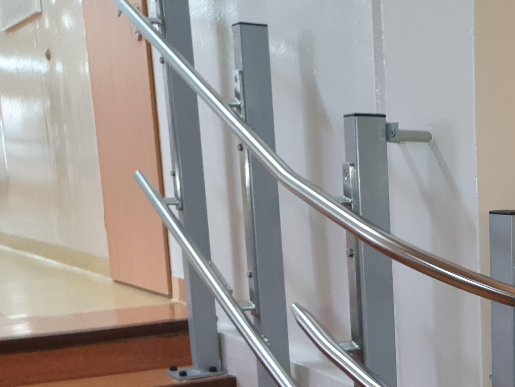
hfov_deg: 29.6
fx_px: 878
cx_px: 563
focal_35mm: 59
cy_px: 366
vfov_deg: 24.0
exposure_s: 1/33
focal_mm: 4.32
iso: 100
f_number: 1.5
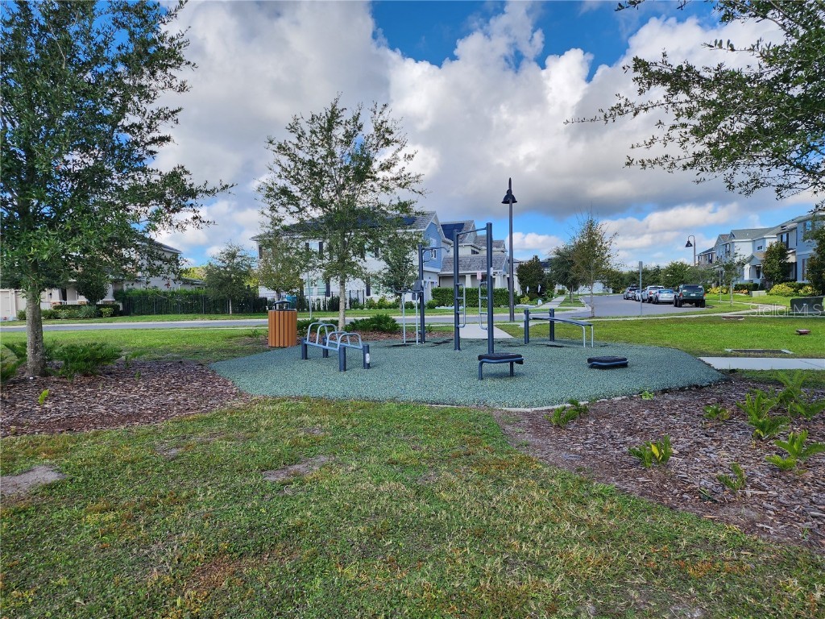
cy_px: 310
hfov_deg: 73.9
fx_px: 548
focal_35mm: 23
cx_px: 412
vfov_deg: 58.9
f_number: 1.8
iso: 12
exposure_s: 1/767
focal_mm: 6.4
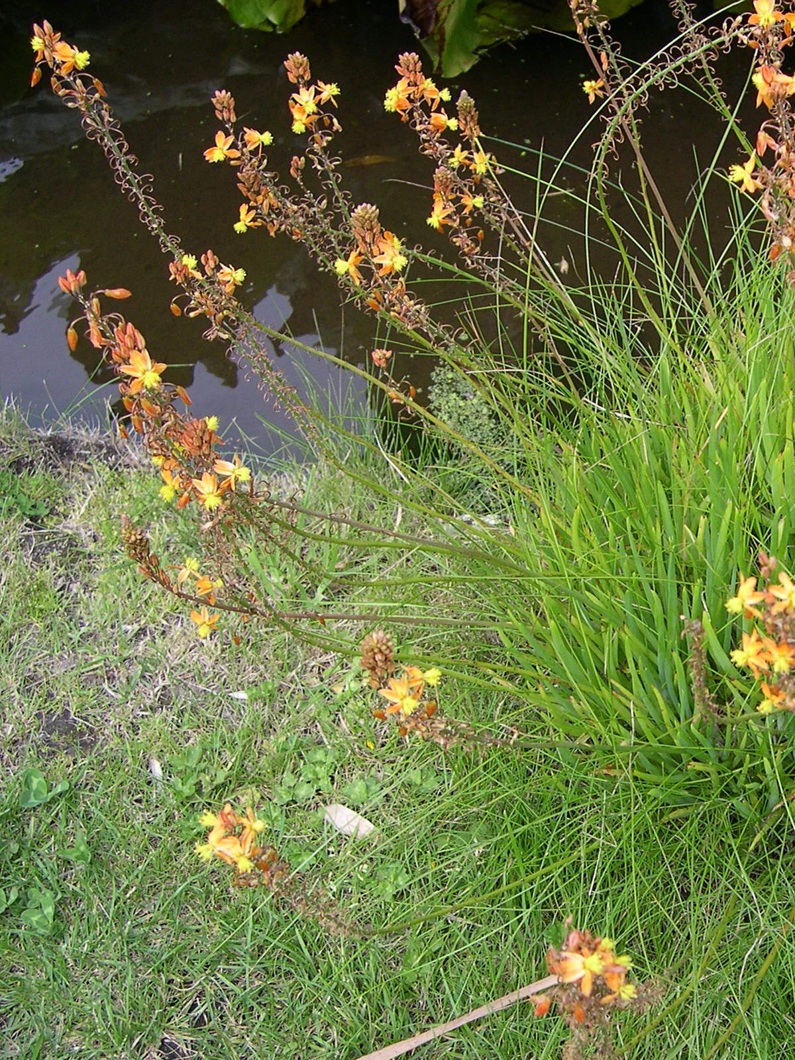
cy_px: 530
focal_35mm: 38
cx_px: 398
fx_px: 1164
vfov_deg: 49.0
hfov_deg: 37.7
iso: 100
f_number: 2.8
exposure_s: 1/519
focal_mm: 8
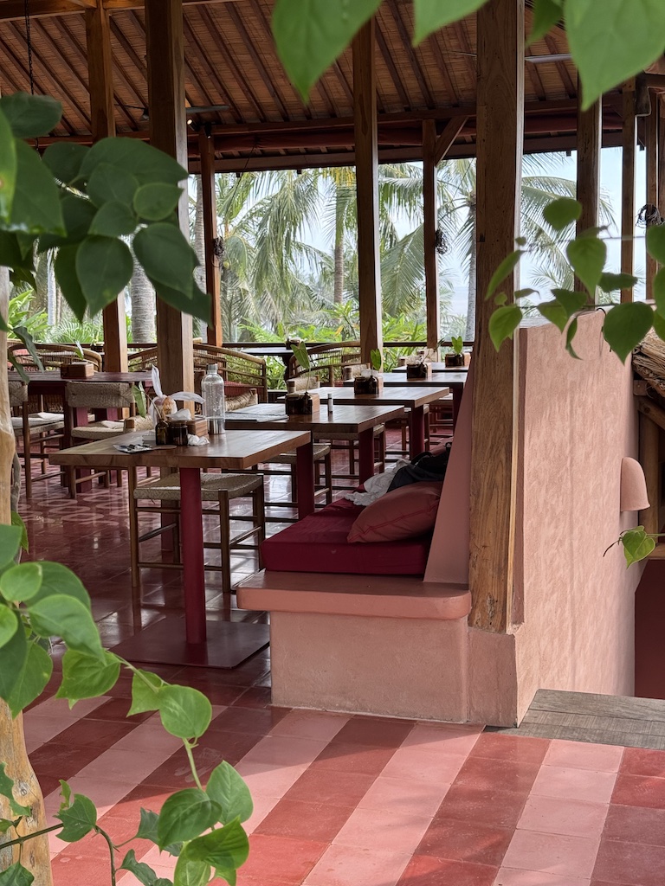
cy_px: 443
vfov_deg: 39.7
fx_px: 1229
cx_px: 332
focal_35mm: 48
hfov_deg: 30.3
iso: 64
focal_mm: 6.76
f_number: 1.78
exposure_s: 1/326
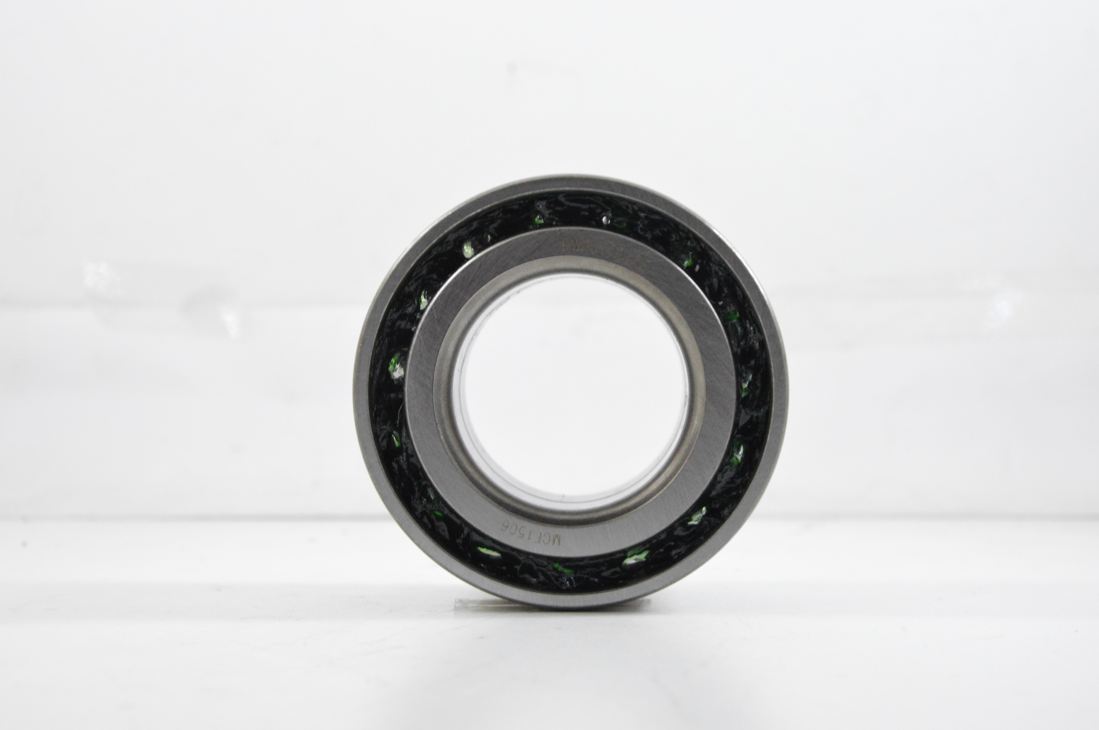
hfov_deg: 27.5
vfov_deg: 18.5
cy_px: 365
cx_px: 565
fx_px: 2243
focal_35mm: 74
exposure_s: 1/100
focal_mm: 45
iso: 3200
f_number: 7.1
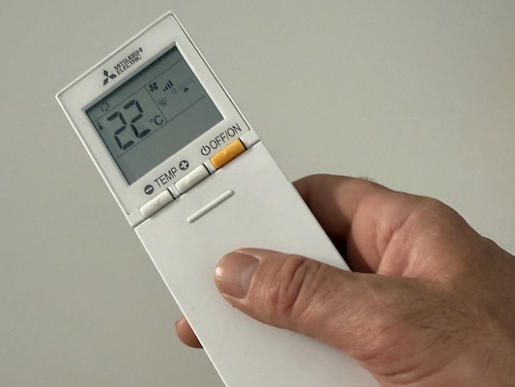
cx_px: 251
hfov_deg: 65.3
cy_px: 206
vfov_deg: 51.3
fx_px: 402
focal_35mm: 27
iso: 500
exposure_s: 1/84
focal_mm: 2.22
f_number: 2.2
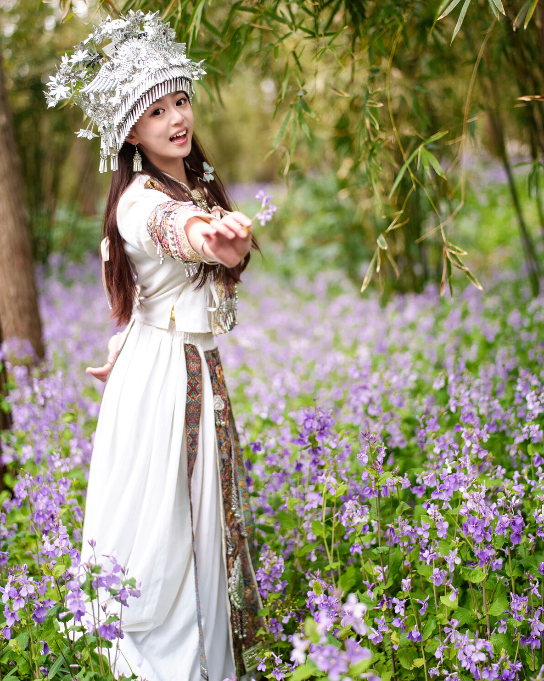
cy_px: 302
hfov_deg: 26.7
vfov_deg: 33.0
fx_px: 1148
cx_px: 270
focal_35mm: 57
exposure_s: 1/800
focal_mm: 50
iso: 100
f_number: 1.4
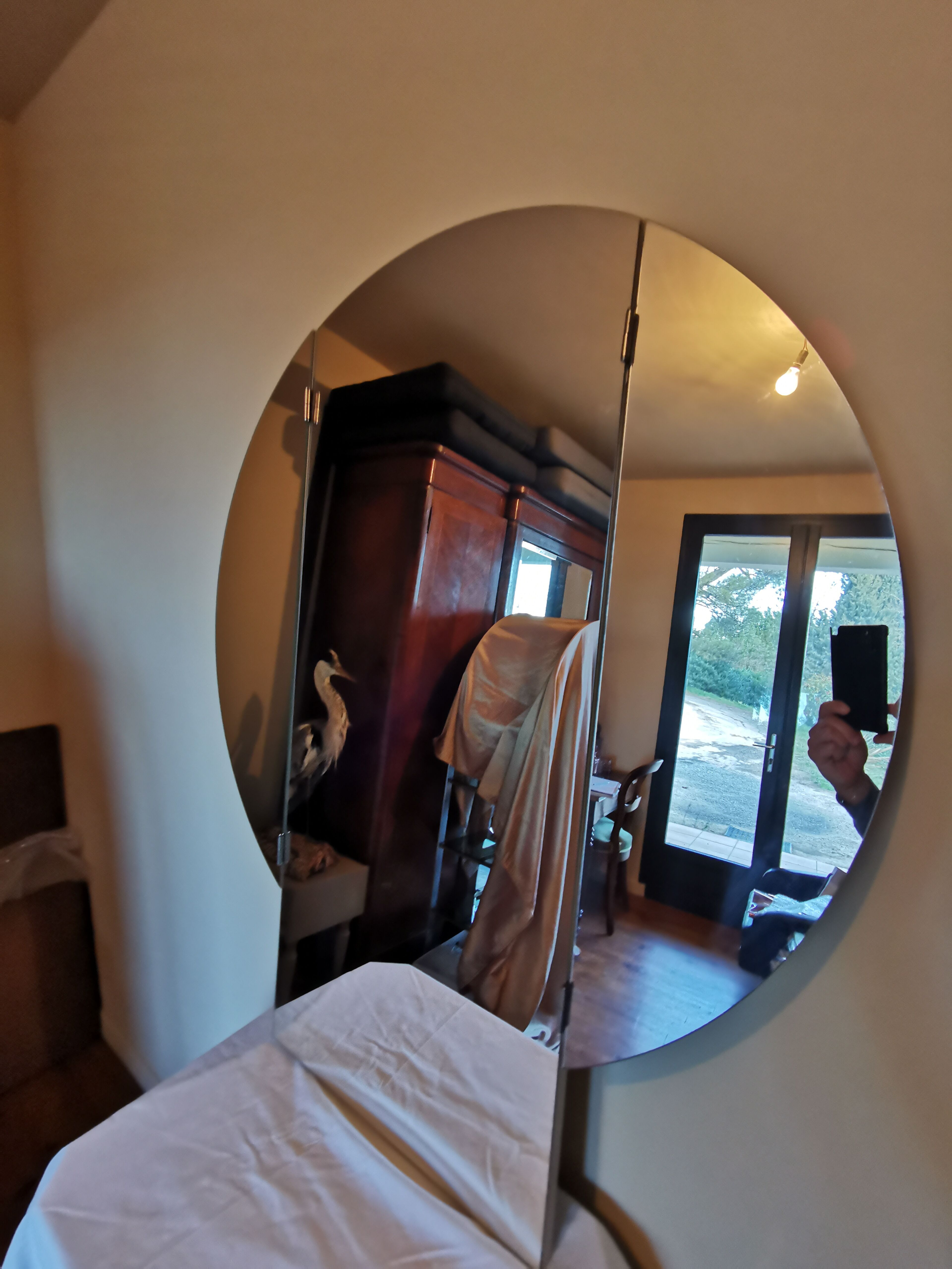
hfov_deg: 78.1
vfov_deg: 94.5
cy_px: 634
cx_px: 476
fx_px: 587
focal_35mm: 16
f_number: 2.2
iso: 400
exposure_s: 1/50
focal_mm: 2.35
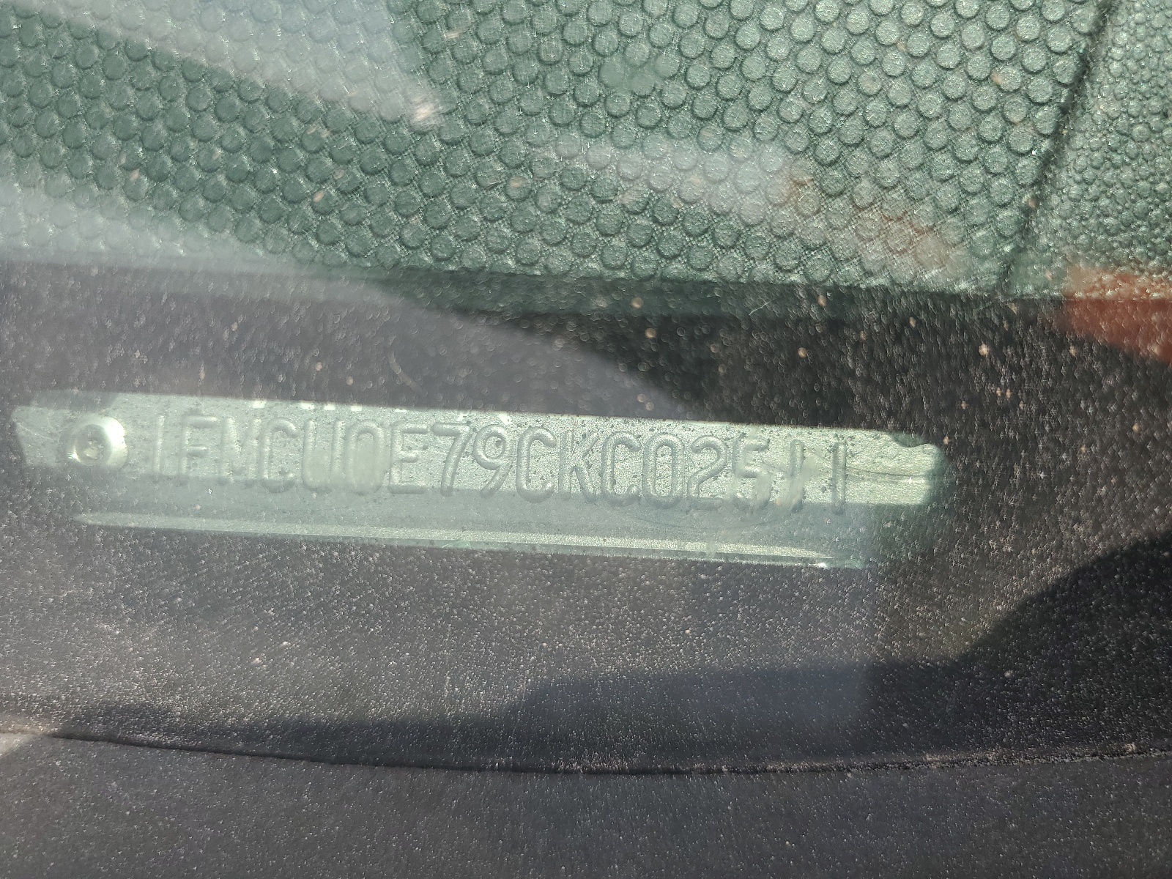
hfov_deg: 67.3
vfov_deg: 53.1
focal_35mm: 26
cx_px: 586
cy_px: 440
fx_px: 880
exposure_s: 1/1111
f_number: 1.5
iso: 50
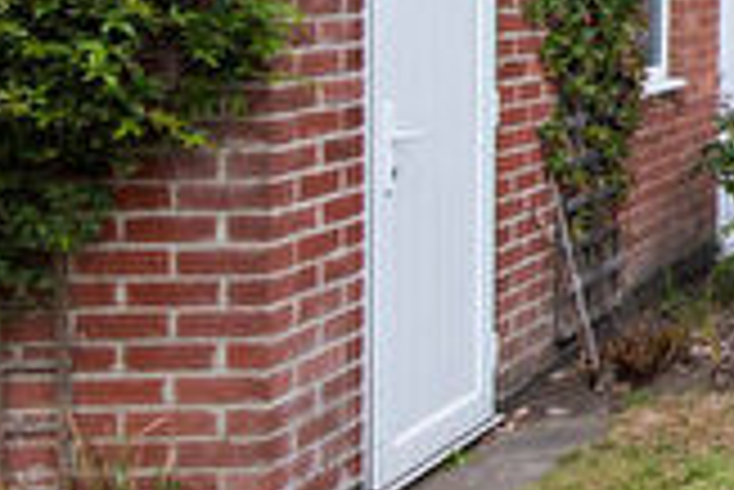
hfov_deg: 19.2
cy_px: -88
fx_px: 1490
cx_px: 1396
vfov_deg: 17.9
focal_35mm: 73
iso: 100
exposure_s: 1/100
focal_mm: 11.5
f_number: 8
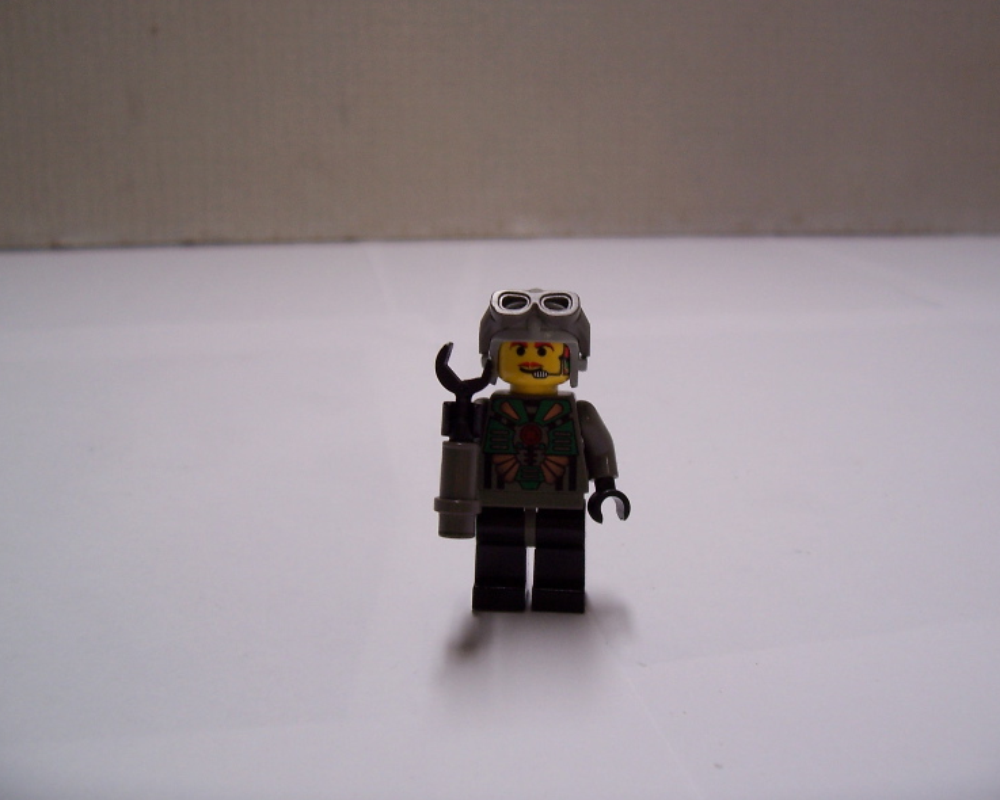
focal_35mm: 36
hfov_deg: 50.3
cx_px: 514
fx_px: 1066
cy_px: 397
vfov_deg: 41.2
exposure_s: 1/30
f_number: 2.7
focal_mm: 5.6
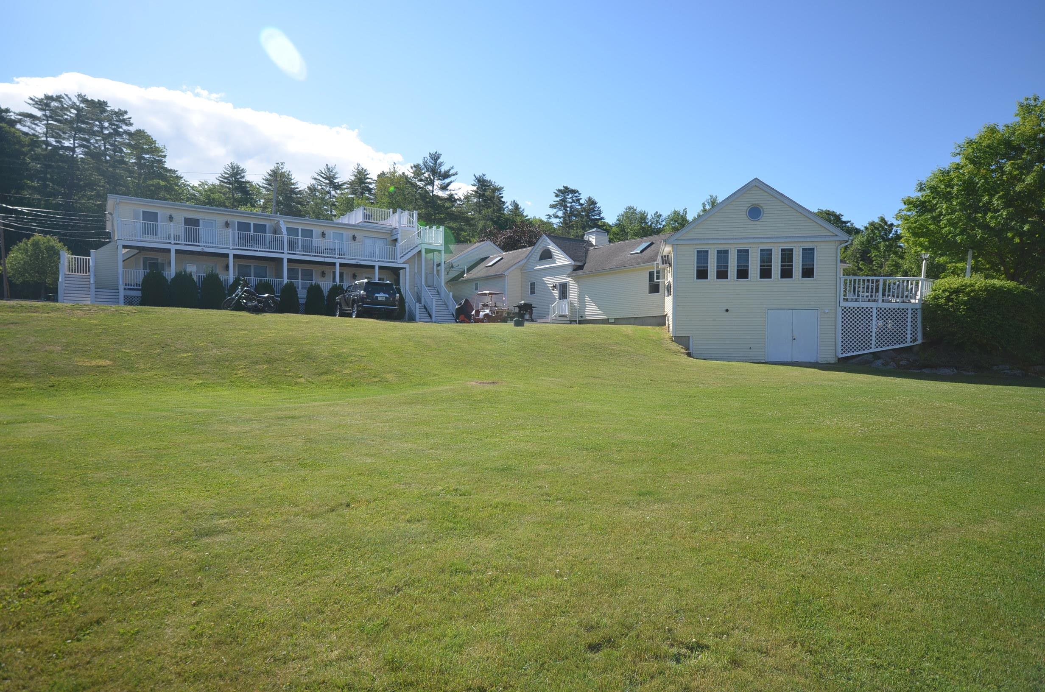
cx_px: 522
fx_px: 608
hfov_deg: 81.3
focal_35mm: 21
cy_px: 346
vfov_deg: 59.3
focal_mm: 14
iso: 110
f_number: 8
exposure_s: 1/250
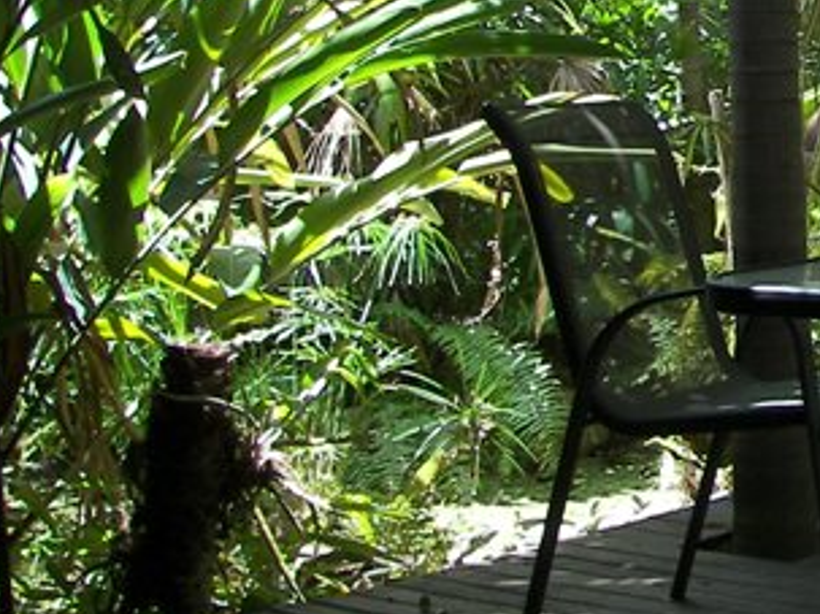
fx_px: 2250
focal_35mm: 95
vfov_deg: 15.2
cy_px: -41
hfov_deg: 19.4
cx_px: 999
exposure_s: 1/125
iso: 50
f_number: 2.8
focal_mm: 6
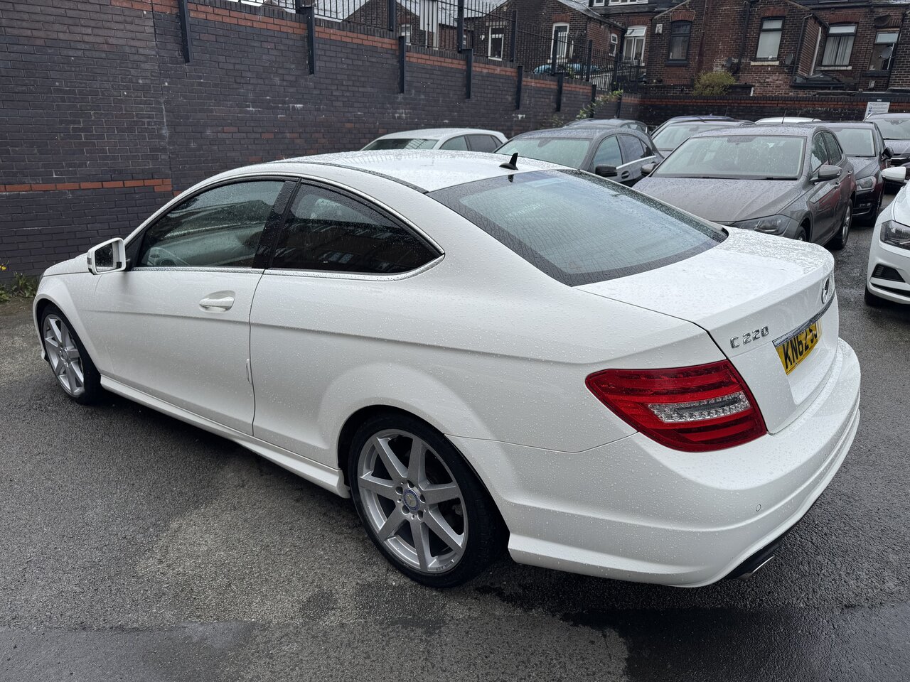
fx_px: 631
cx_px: 455
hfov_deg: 71.6
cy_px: 341
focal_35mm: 24
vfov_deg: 56.8
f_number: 1.78
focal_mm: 6.76
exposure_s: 1/3413
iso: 80
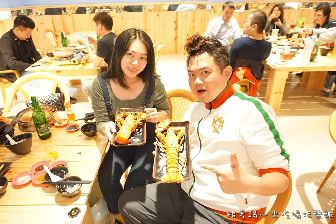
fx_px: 238
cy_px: 112
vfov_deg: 50.4
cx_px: 168
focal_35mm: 26
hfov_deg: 70.4
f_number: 3.5
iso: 3200
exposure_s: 1/100
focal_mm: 17
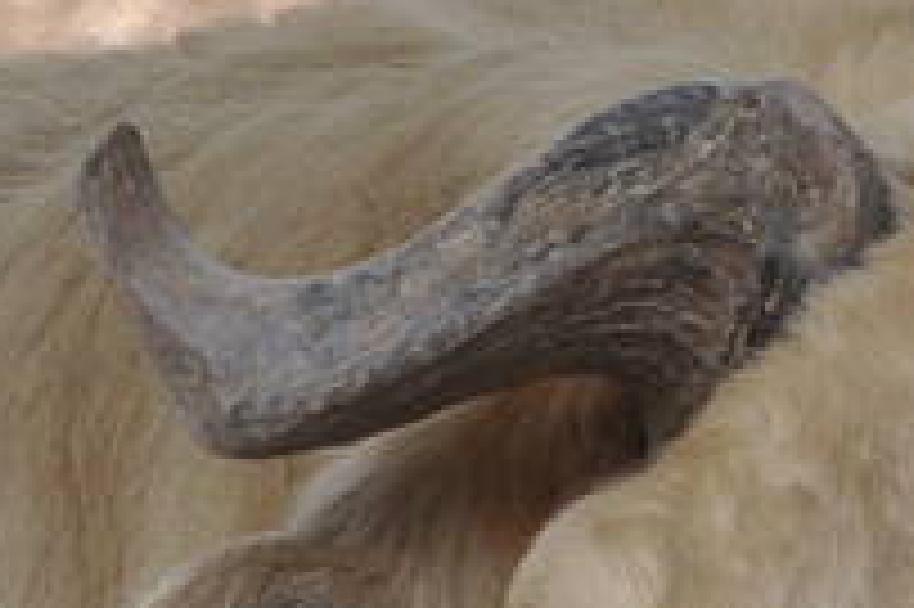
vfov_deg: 0.6
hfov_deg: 1.0
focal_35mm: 2125
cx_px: -531
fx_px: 53906
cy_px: 1448
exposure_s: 1/1000
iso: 400
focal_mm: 180
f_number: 5
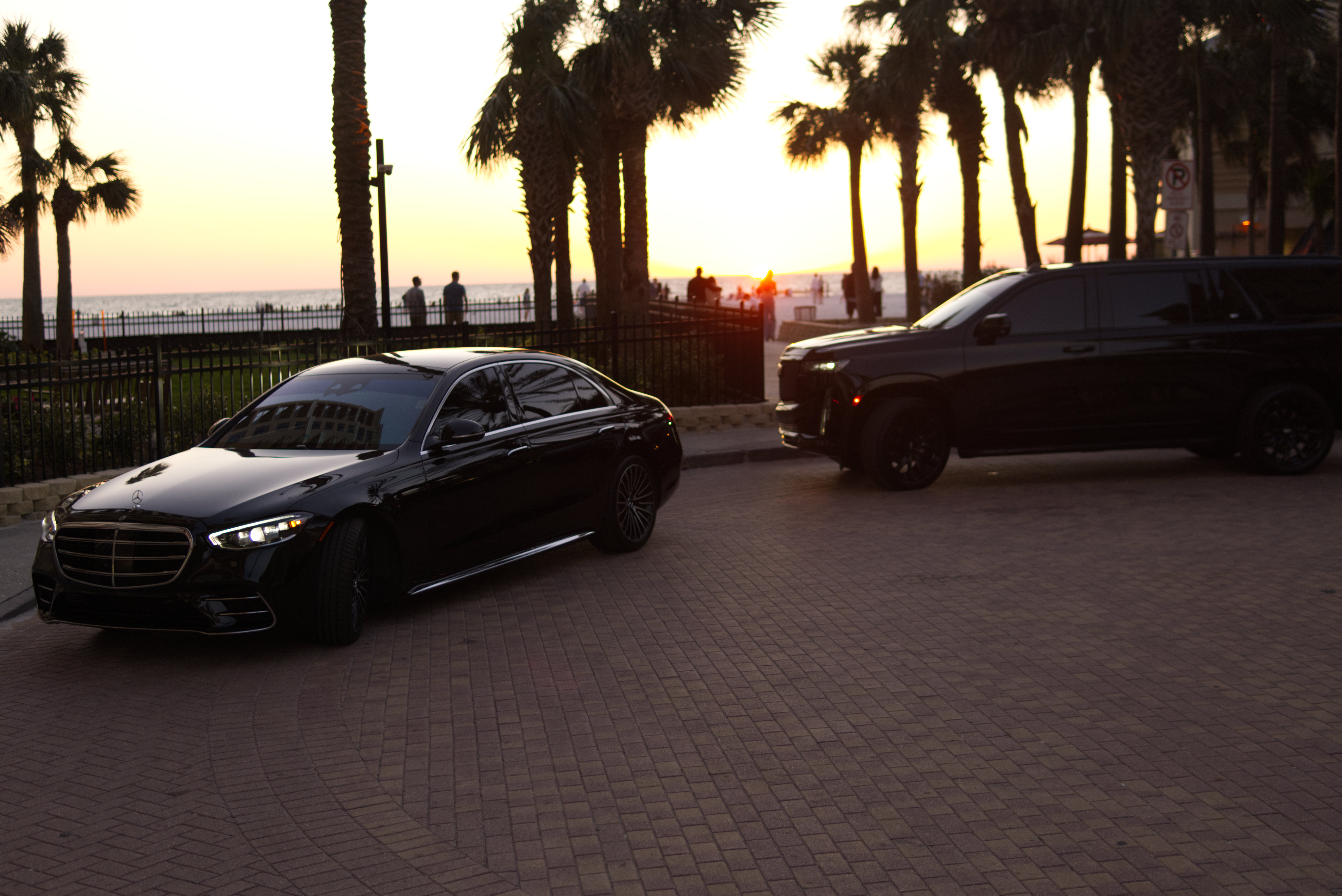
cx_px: 671
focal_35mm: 45
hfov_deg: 43.6
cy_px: 448
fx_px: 1678
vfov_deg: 29.9
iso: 250
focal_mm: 30
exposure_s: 1/640
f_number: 1.8
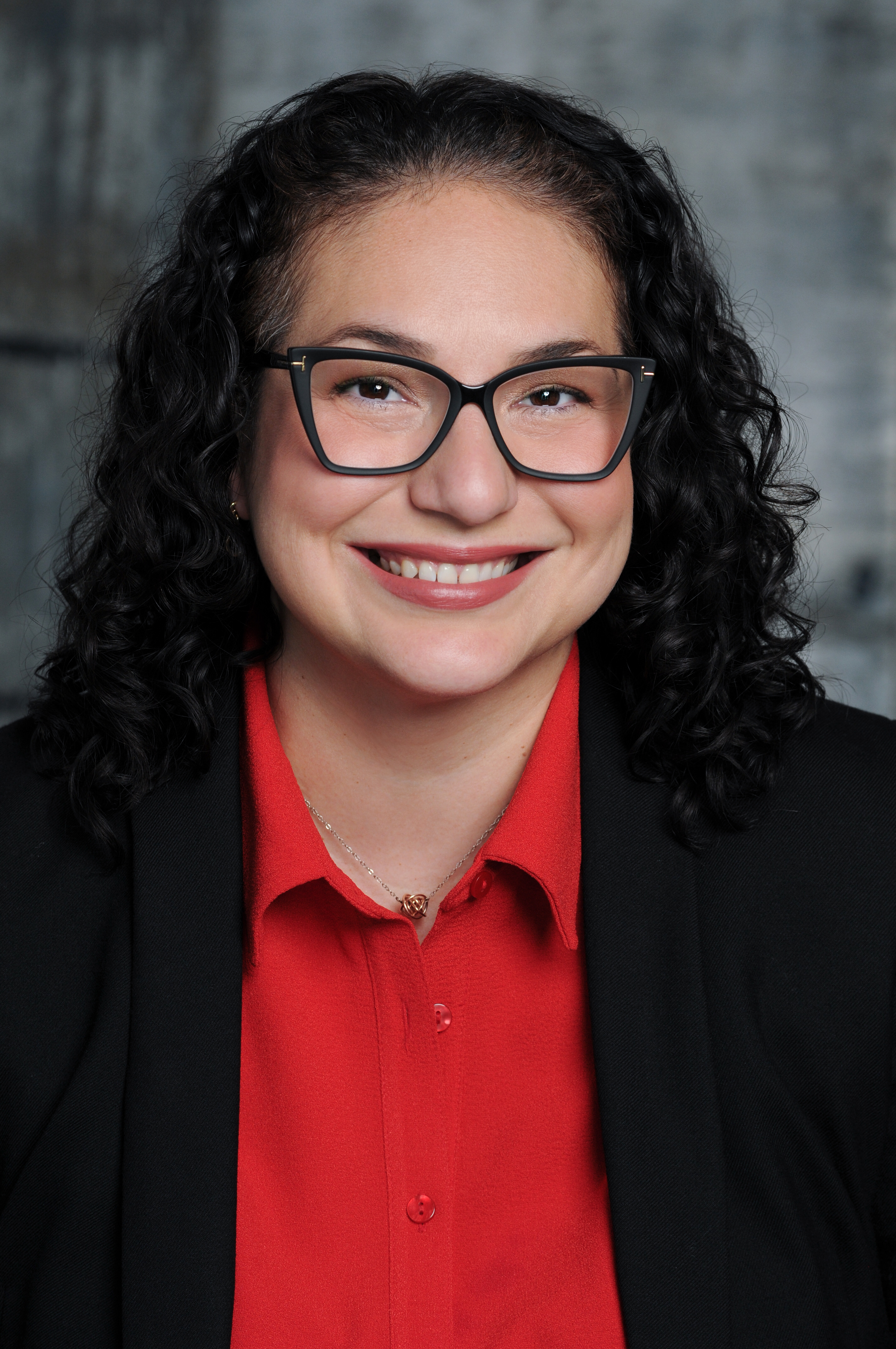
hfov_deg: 8.7
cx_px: 448
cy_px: 674
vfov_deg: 13.1
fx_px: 5895
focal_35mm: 158
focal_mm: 105
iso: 250
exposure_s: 1/160
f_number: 5.6
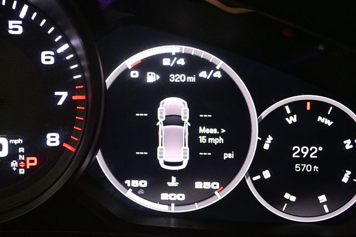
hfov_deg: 38.2
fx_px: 514
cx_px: 178
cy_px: 118
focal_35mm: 52
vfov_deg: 26.0
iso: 3600
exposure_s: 1/60
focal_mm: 35
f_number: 5
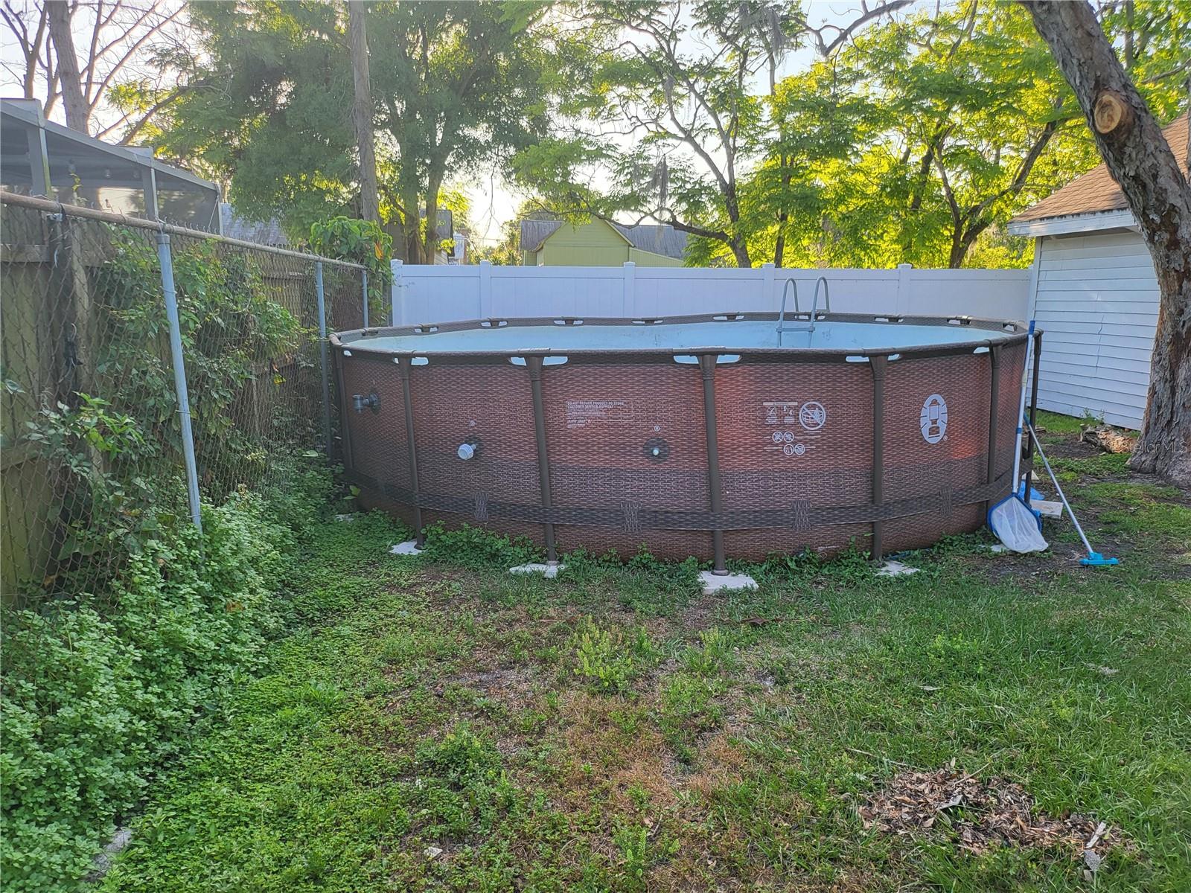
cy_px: 446
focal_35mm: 24
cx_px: 596
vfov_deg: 56.8
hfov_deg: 71.6
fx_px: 826
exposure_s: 1/354
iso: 40
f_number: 1.8
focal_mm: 5
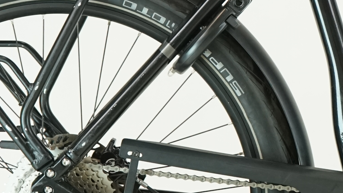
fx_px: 1983
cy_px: 27
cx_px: 464
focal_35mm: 218
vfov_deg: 5.6
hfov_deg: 9.7
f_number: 5.6
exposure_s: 1/200
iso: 1600
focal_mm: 52
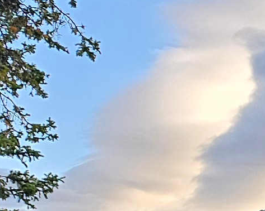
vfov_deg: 7.7
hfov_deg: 8.6
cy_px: 455
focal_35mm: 190
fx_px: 1490
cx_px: 782
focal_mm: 6.3
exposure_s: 1/180
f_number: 1.7
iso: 32
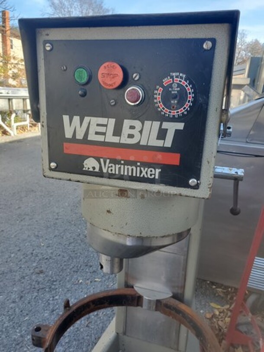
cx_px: 132
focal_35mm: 26
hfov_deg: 53.1
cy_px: 176
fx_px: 264
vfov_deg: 67.3
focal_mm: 4.3
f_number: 2.4
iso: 50
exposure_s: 1/354
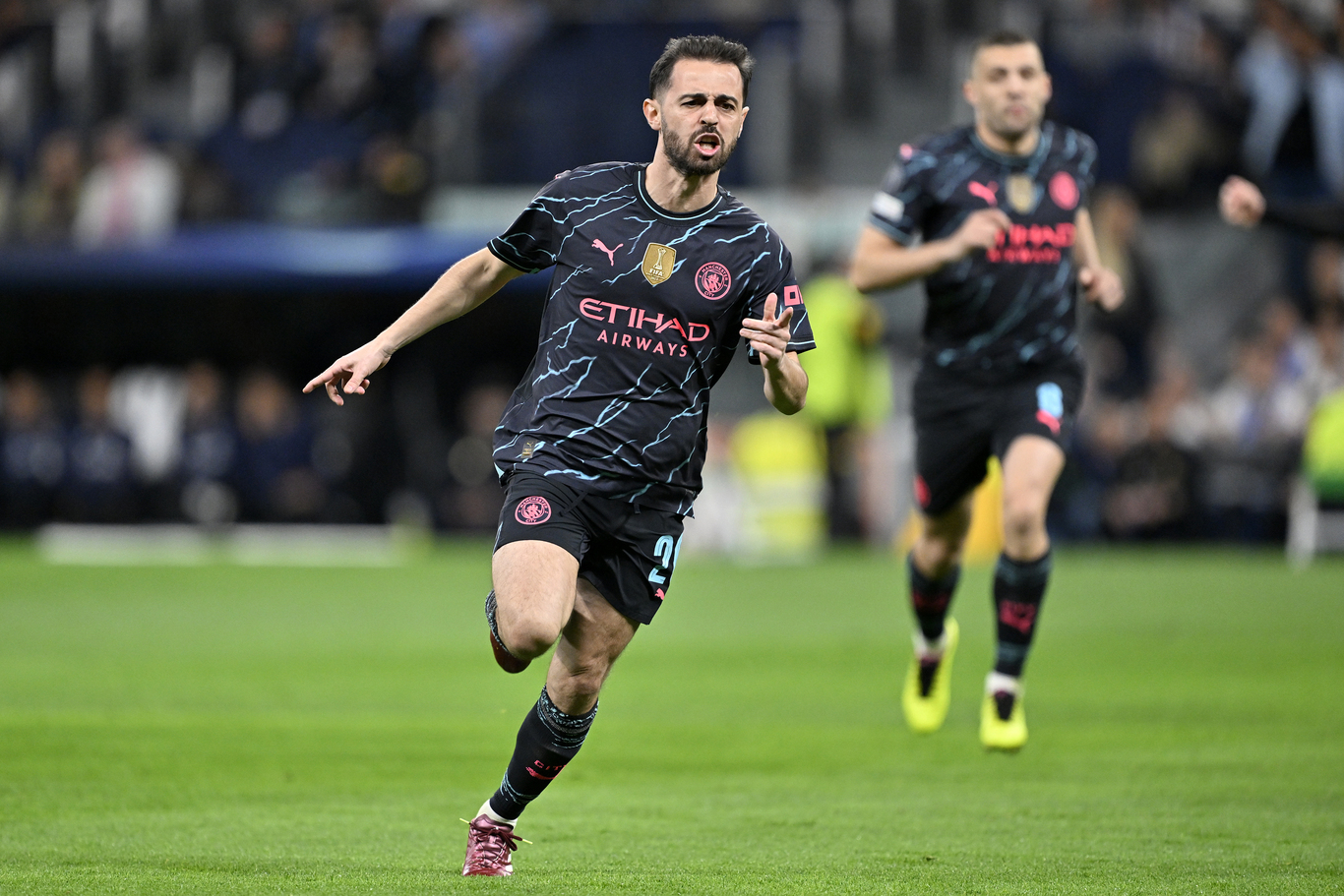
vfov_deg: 3.4
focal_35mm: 400
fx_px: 14934
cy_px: 448
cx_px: 672
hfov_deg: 5.2
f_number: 2.8
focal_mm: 400
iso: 2500
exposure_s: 1/2500
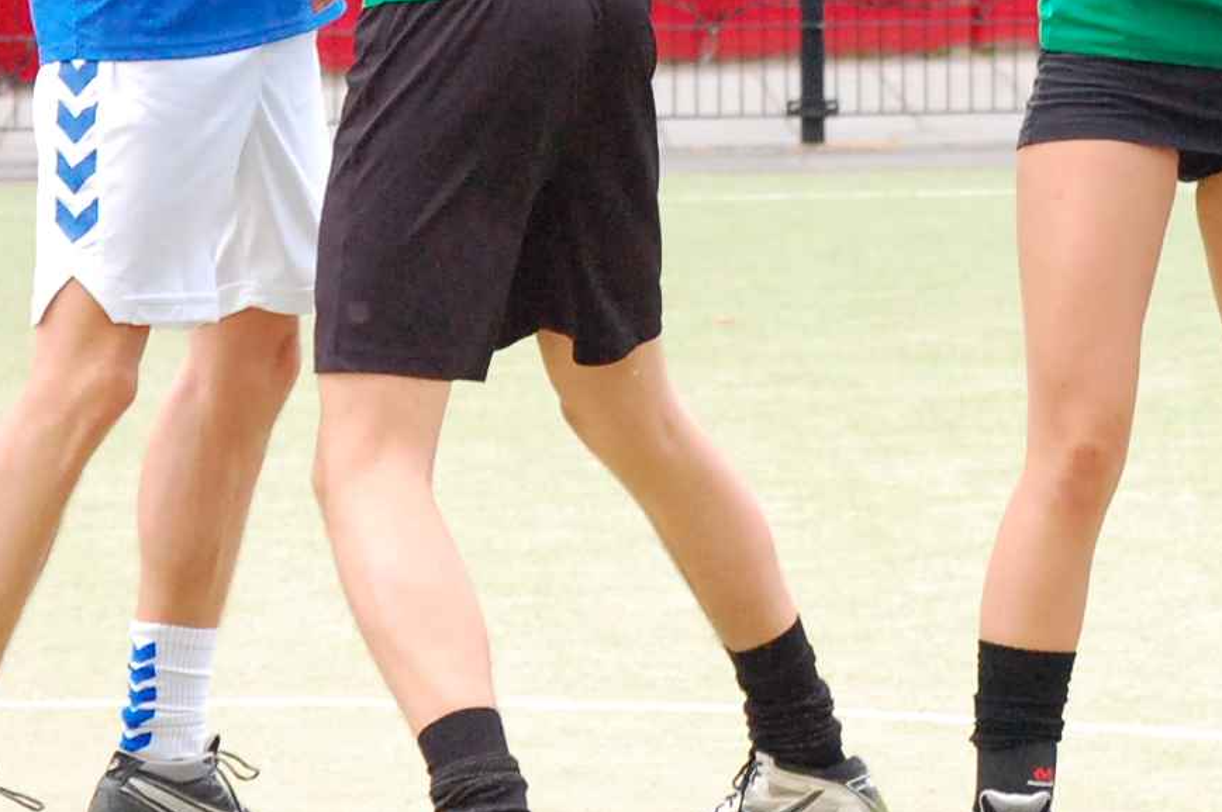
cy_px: -57
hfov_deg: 5.3
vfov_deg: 3.6
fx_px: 13090
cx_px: 1706
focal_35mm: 386
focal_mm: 82
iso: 1600
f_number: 6.3
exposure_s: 1/1000
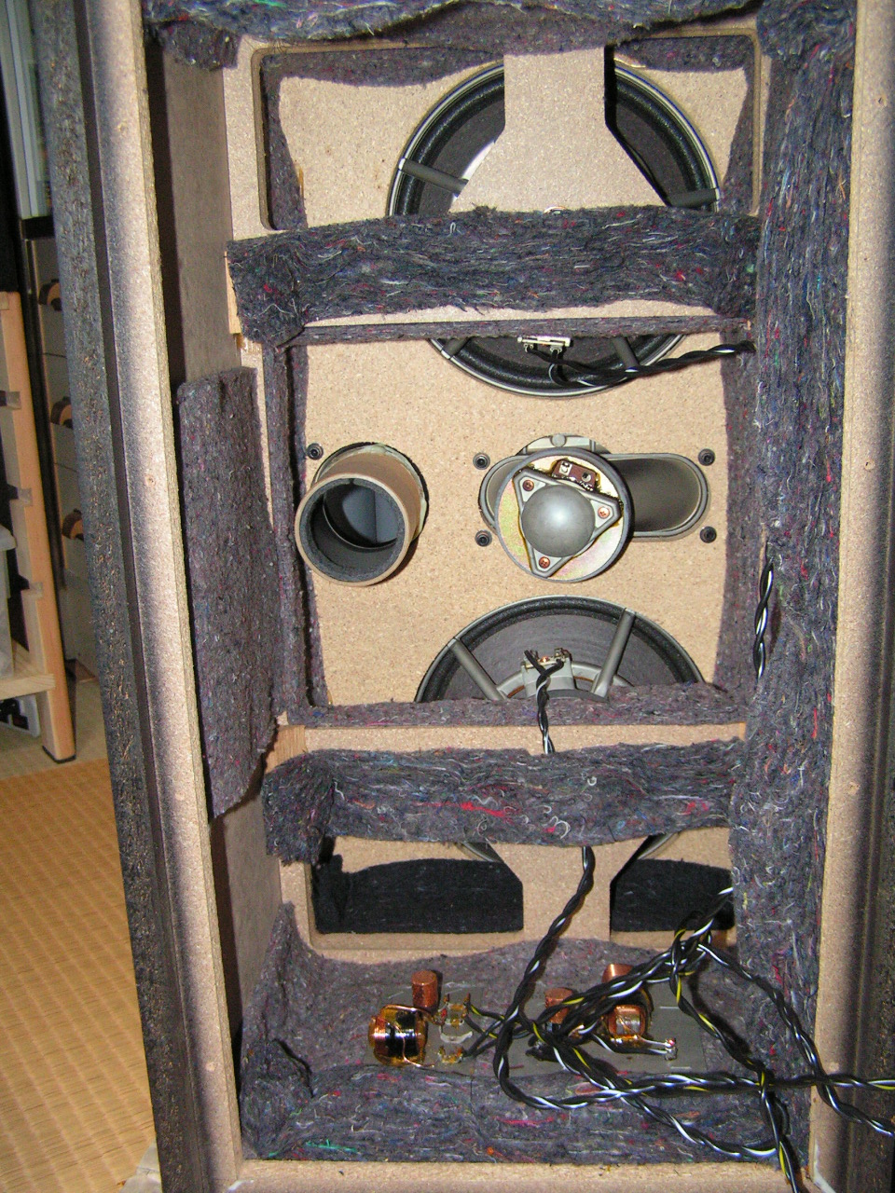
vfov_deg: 49.0
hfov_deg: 37.7
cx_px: 448
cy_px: 596
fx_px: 1310
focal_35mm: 38
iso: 200
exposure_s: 1/40
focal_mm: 6.3
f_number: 2.8
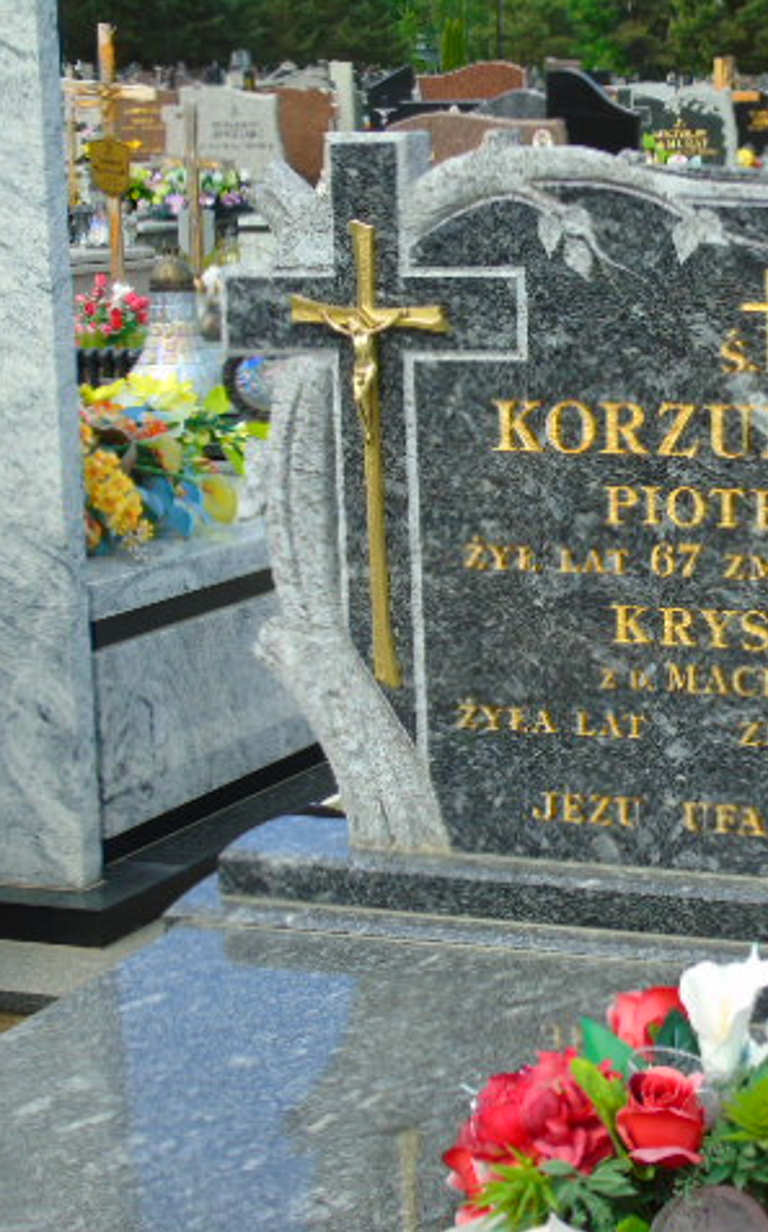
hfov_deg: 16.7
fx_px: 2582
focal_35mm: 77
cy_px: 619
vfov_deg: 26.8
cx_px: 680
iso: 80
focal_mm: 9.6
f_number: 4.3
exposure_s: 1/320
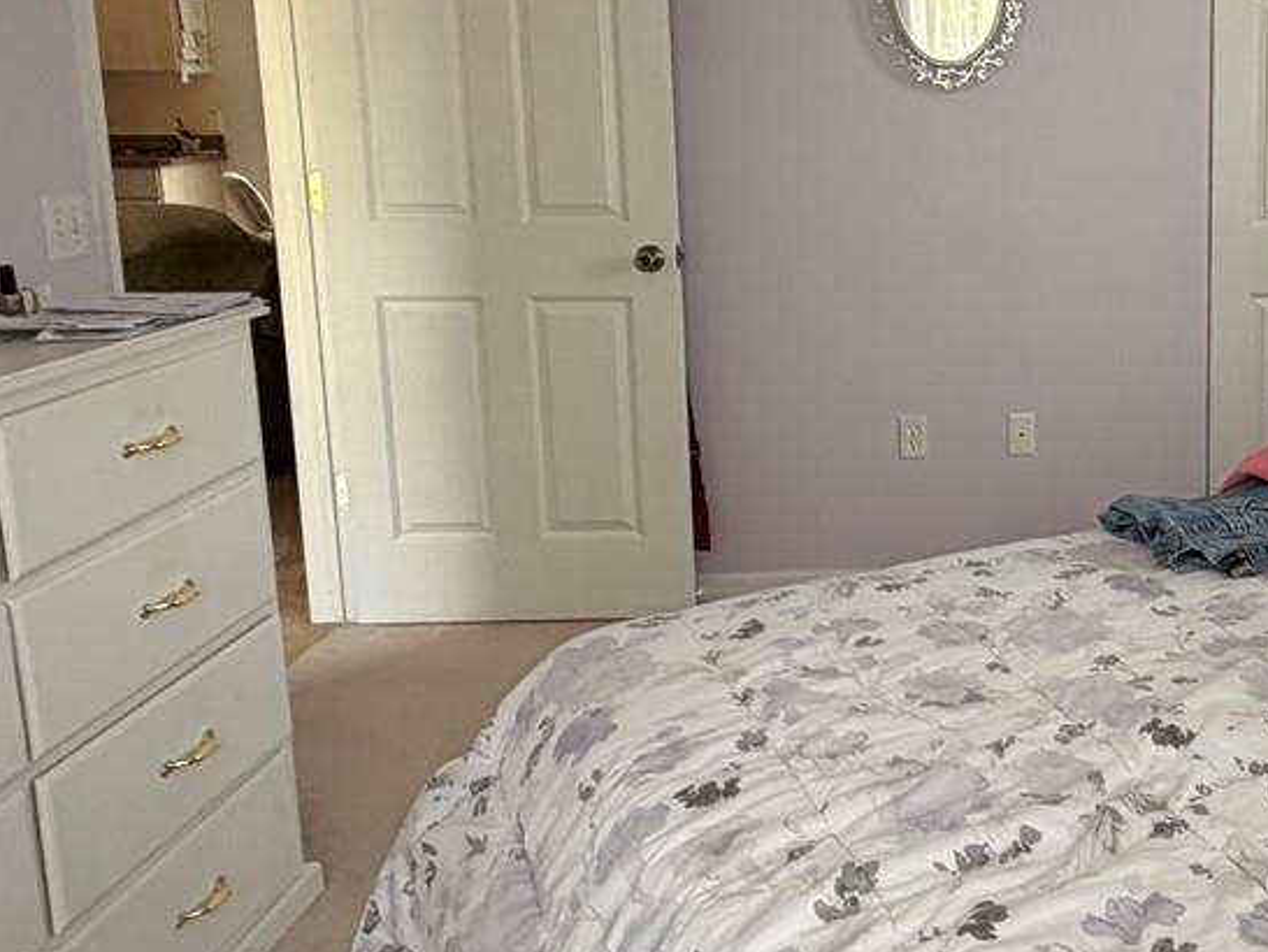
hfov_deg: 40.8
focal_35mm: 41
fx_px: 1503
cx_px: 1224
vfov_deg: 34.9
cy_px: 330
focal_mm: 2.22
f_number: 2.2
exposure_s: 1/121
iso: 100
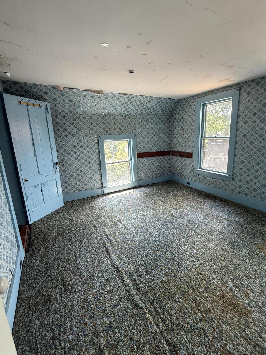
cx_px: 143
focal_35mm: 16
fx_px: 164
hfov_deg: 78.0
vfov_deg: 94.5
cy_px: 172
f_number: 2.2
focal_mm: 2.22
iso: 100
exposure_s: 1/99
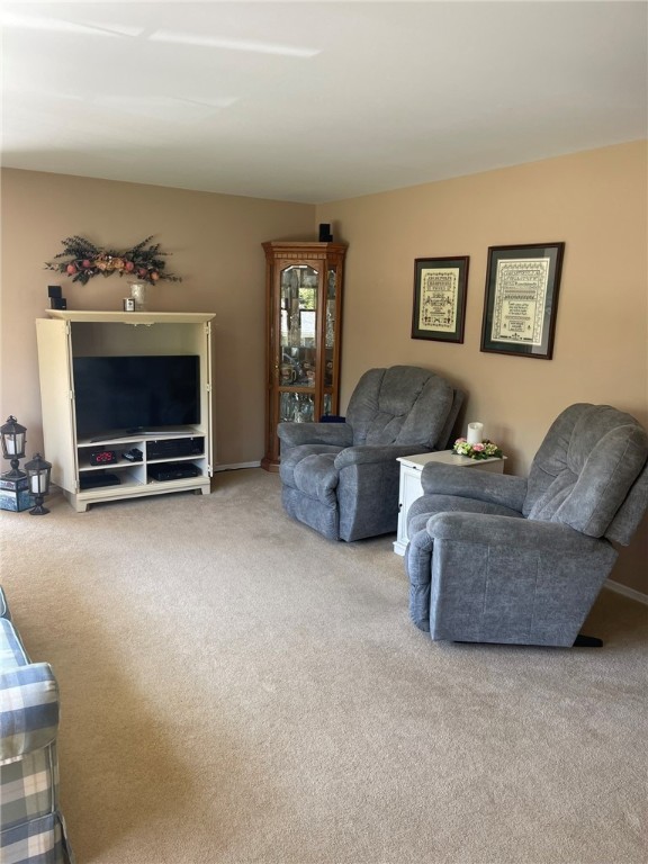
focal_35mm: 25
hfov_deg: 54.9
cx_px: 324
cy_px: 432
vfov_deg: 69.4
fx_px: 624
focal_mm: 5.1
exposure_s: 1/121
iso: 125
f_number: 1.6
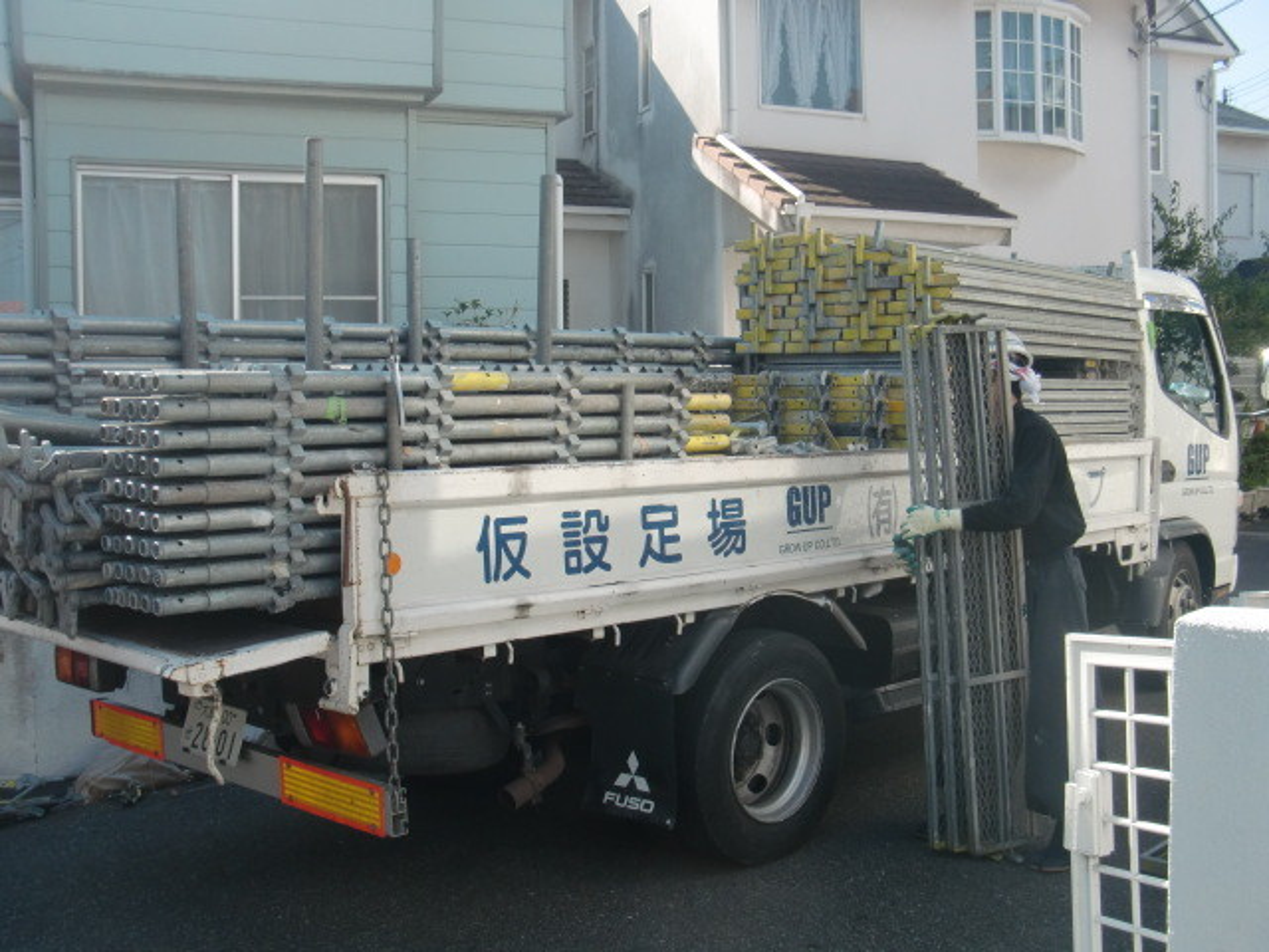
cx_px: 634
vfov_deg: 37.7
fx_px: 1393
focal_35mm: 38
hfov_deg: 49.0
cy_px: 476
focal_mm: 6.66
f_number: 3.9
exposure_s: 1/200
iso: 64
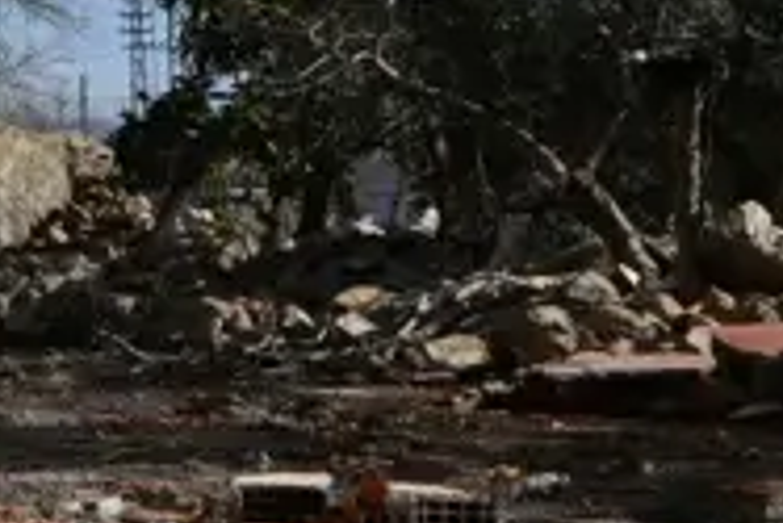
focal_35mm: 113
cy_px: 0
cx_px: -1013
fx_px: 2460
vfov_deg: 12.0
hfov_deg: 13.8
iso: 320
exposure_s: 1/640
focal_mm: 24
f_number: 13
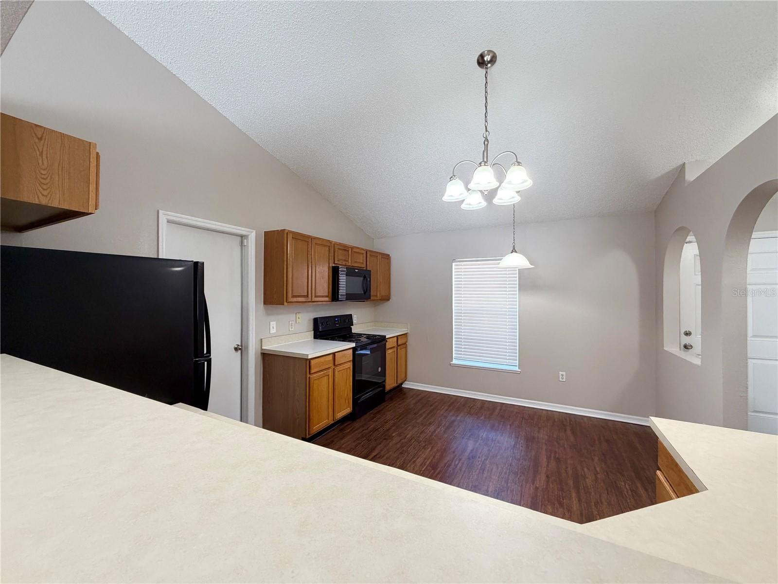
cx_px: 389
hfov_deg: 102.1
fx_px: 315
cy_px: 292
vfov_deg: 85.7
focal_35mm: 14
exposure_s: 1/120
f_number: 2.2
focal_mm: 2.22
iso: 250
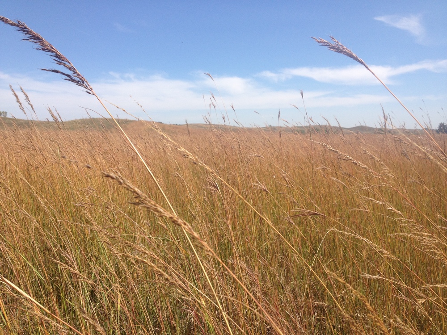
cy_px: 168
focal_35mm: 35
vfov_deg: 40.7
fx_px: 452
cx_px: 224
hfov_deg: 52.6
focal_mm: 4.28
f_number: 2.4
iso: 64
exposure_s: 1/1972
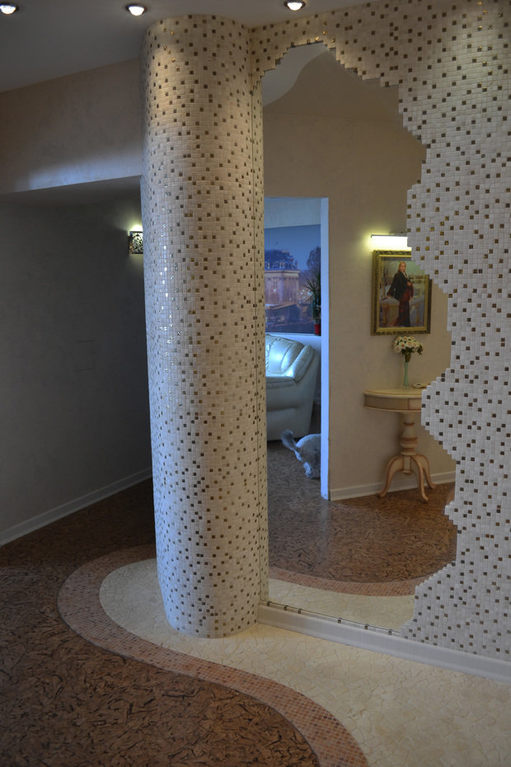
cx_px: 256
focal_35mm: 27
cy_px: 384
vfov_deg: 67.4
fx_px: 575
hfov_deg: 47.9
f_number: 3.5
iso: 400
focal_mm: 18
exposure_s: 1/50
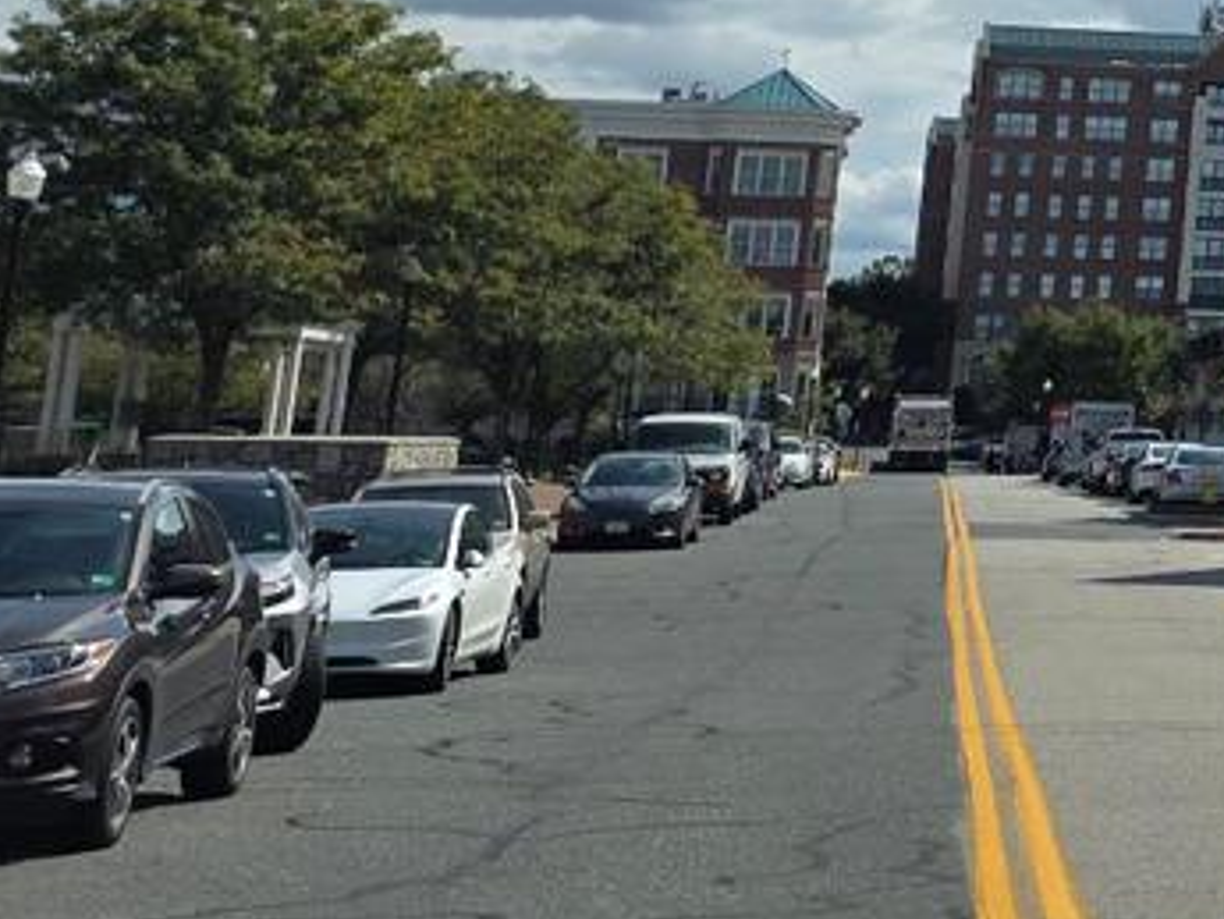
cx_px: 2239
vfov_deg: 14.8
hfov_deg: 16.8
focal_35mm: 96
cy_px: -255
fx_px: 3396
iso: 64
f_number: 1.7
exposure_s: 1/7944
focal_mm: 6.3
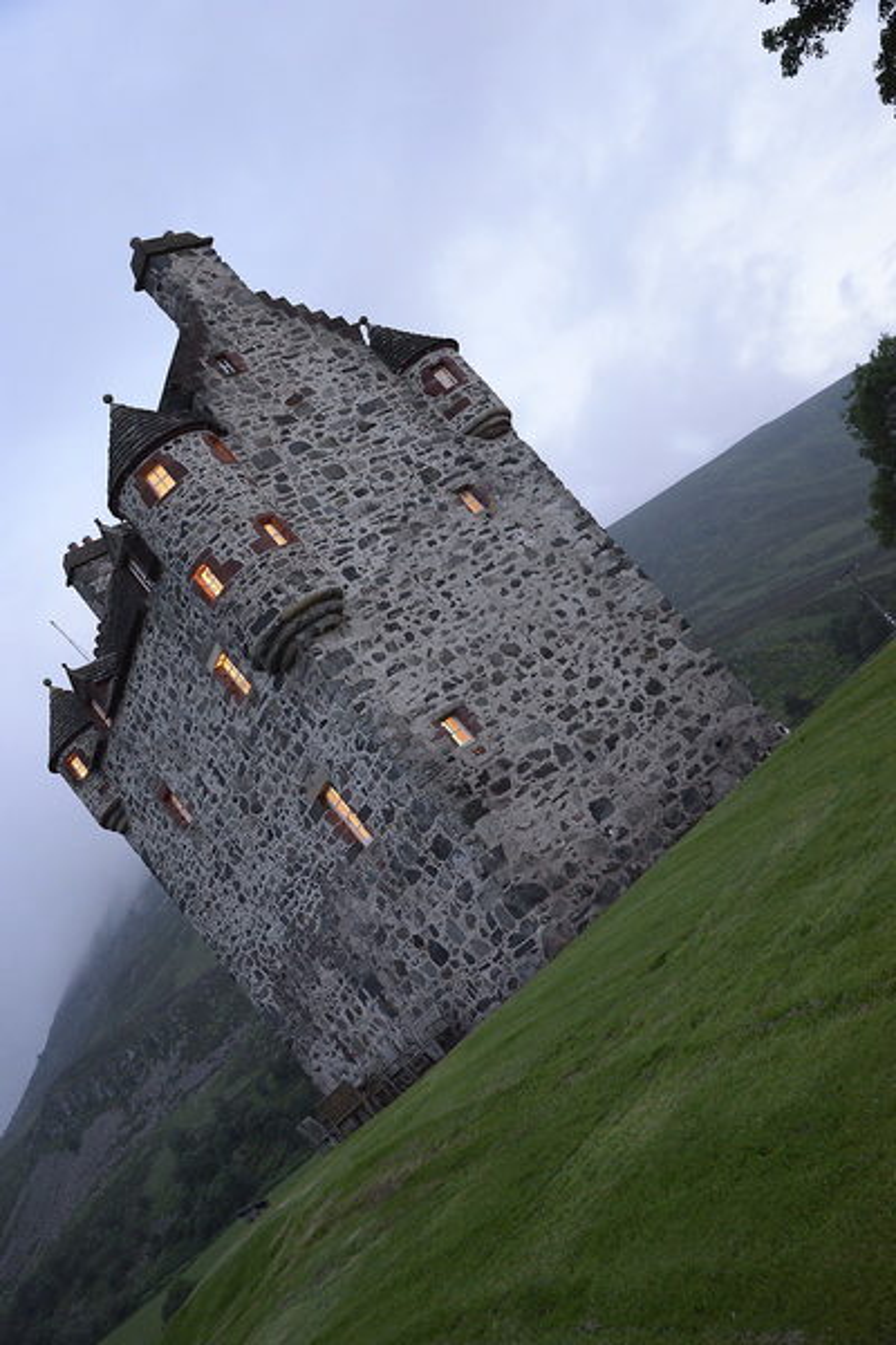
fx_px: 1269
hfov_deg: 38.9
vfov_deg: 55.8
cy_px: 672
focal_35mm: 34
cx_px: 448
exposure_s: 1/15
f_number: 6.3
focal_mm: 34
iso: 6400
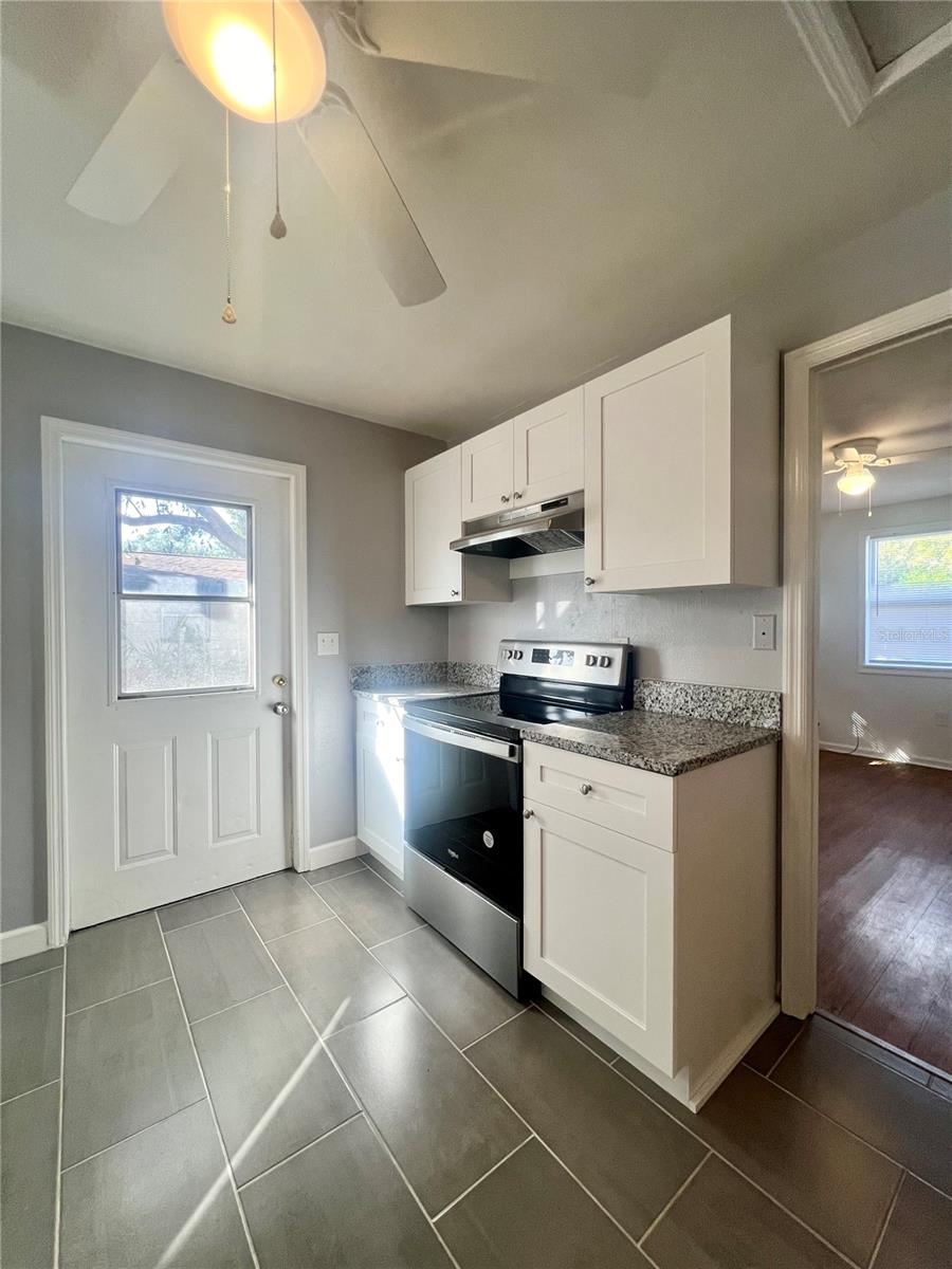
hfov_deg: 89.9
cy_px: 634
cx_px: 476
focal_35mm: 13
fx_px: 477
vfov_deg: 106.2
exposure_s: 1/120
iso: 125
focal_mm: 1.57
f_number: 1.8
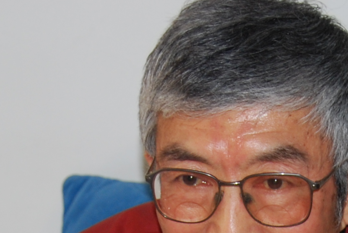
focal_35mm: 224
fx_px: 2167
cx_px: 267
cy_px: 529
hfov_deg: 9.2
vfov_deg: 5.9
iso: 200
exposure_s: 1/60
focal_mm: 32
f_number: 4.5
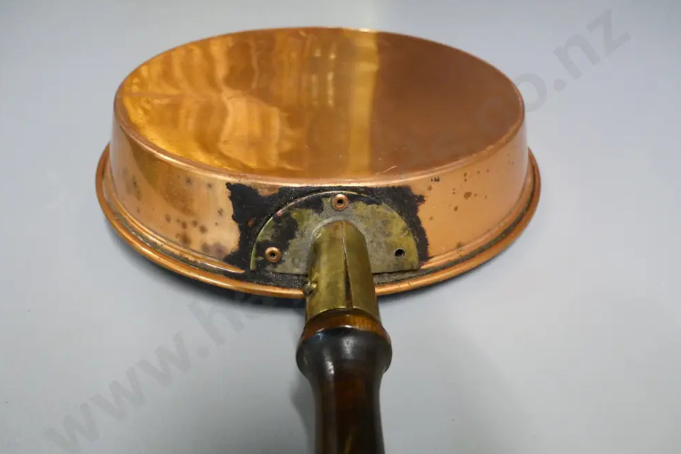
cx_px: 336
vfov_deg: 49.5
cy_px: 236
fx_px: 492
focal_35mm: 26
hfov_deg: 69.4
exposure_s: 1/80
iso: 3200
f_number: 5.6
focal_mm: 12
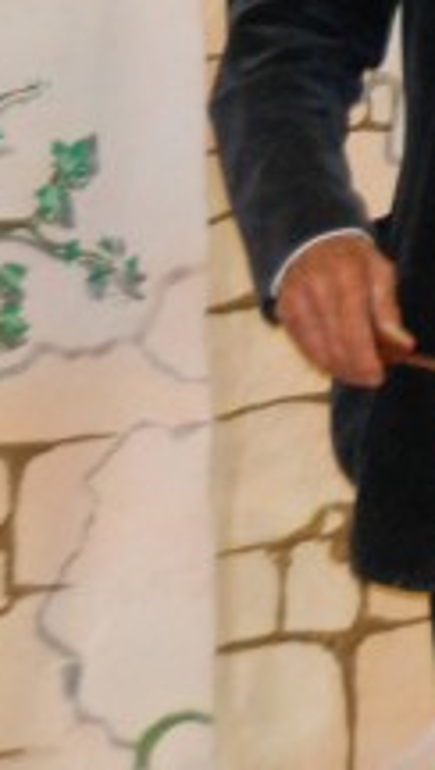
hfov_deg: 2.5
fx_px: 9979
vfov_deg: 4.4
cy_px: -157
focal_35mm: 488
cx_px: 1396
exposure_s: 1/60
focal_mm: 75
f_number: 5.3
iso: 1250
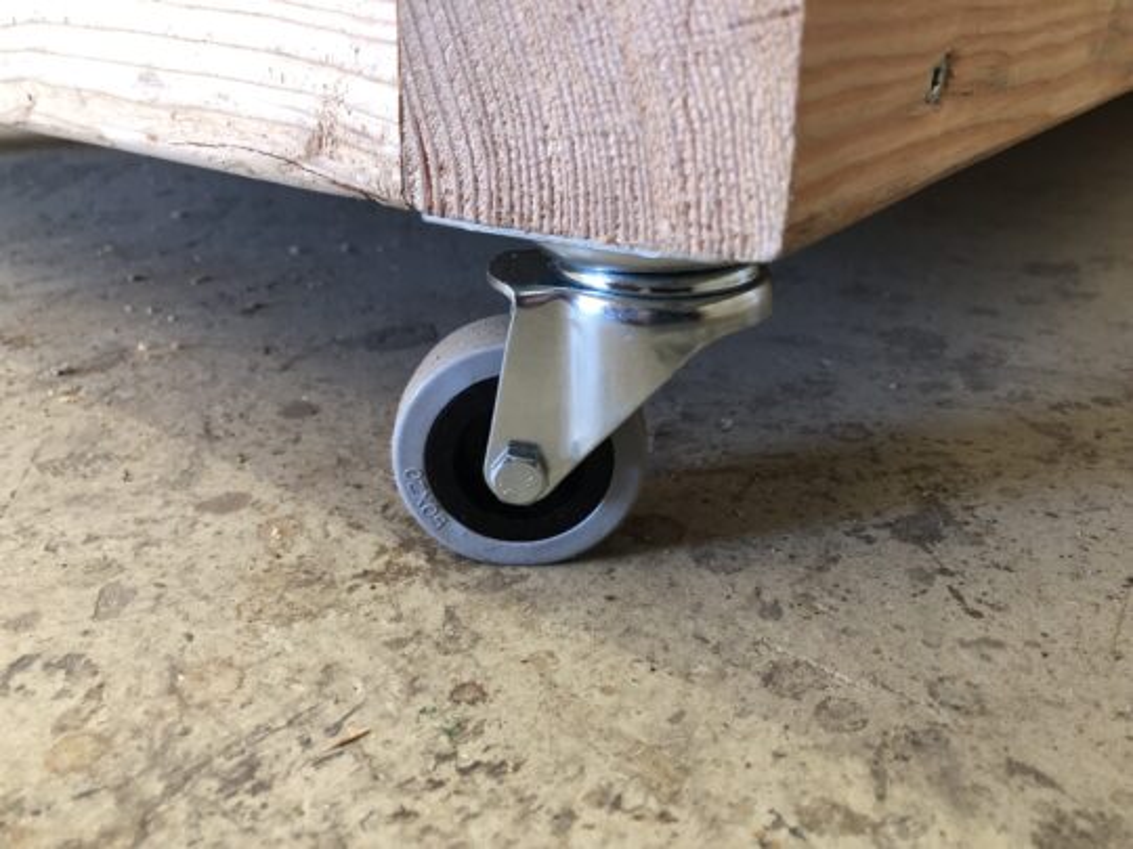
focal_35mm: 28
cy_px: 424
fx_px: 916
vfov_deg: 49.7
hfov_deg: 63.4
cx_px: 566
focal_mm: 3.99
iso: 40
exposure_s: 1/20
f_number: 1.8
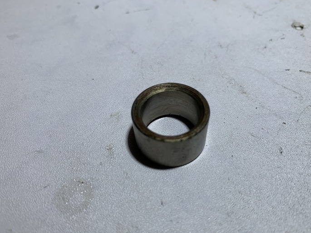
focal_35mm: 29
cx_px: 166
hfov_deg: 61.6
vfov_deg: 48.2
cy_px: 129
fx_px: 261
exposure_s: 1/230
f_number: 1.8
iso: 25
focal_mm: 4.25
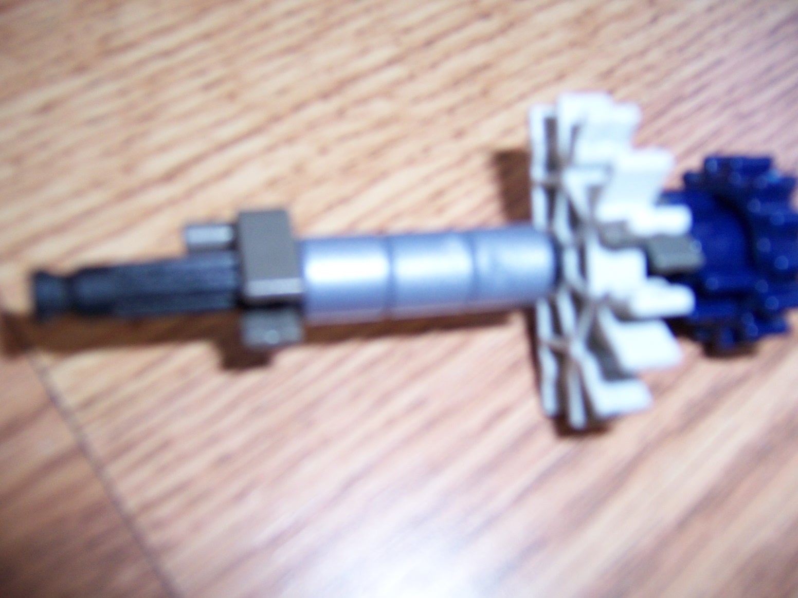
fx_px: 761
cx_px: 399
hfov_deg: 55.4
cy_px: 299
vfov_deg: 42.9
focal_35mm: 33
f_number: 2.8
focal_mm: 5.5
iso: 140
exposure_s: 1/60
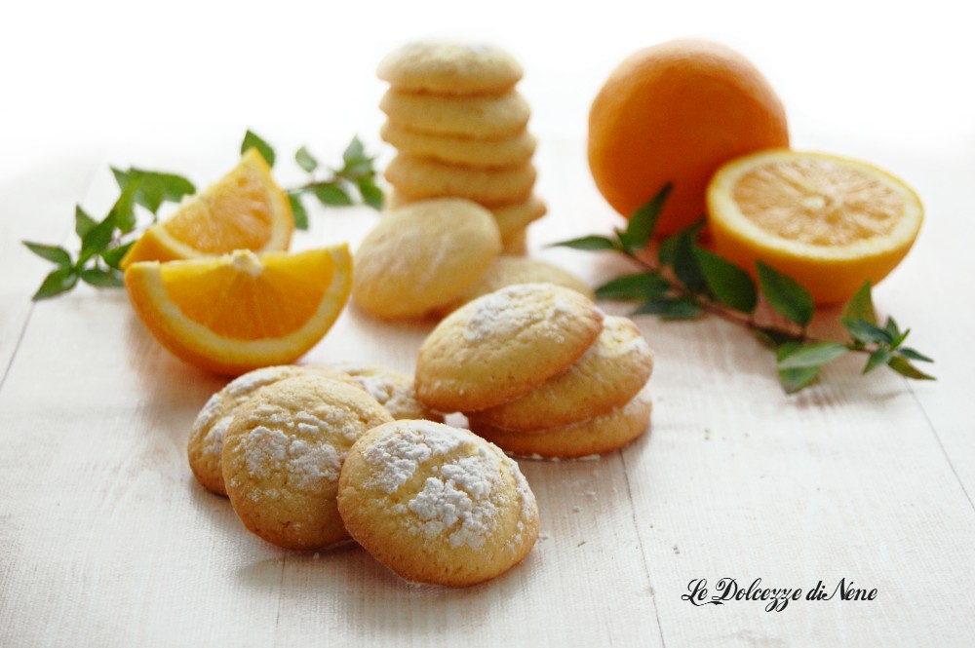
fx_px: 2111
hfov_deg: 26.0
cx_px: 488
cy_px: 324
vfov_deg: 17.5
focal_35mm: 78
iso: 800
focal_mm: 52
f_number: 5.6
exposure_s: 1/15
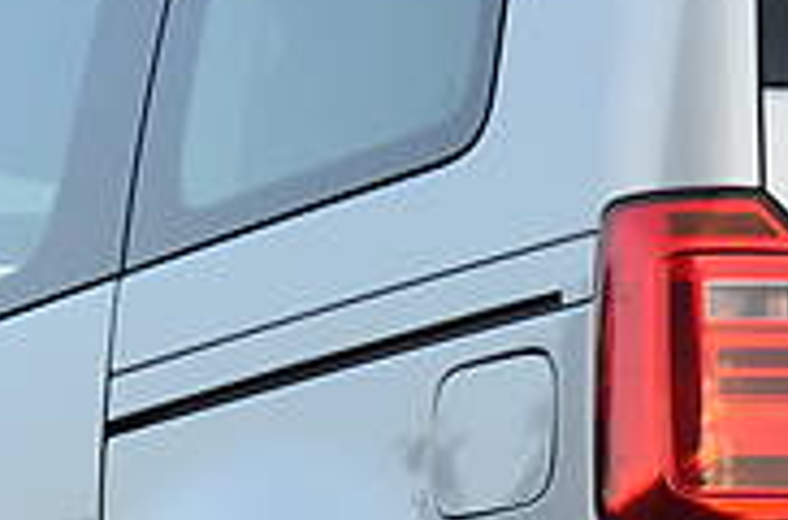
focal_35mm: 264
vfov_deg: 5.2
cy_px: 390
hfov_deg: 7.8
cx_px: 580
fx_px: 5759
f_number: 5.6
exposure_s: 1/125
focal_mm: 40
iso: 400
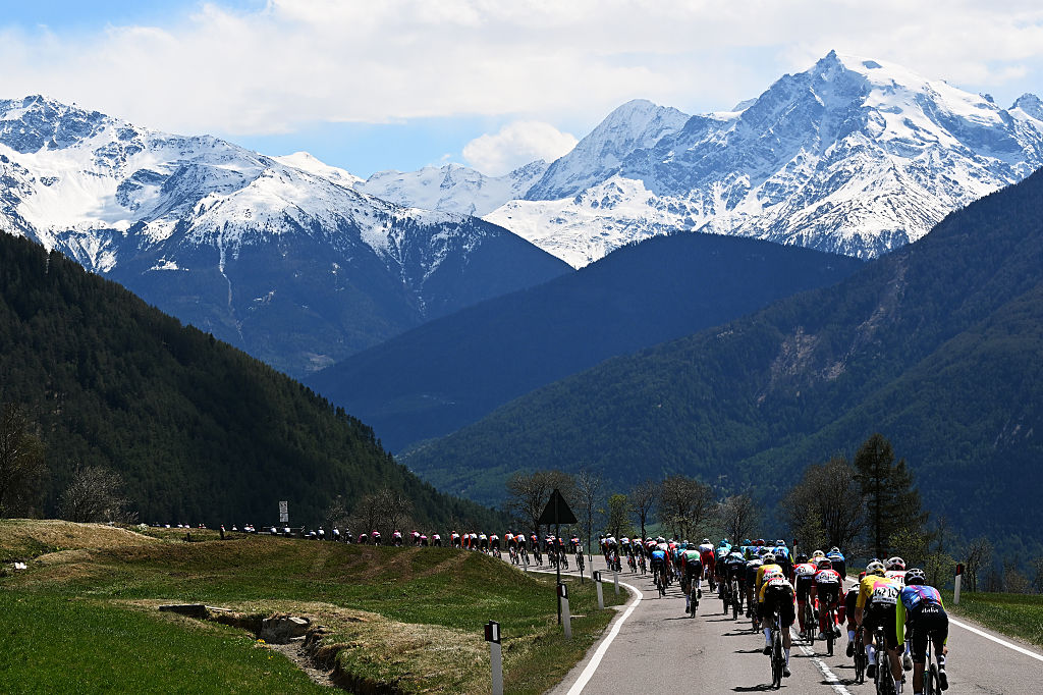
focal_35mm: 105
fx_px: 3041
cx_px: 522
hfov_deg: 19.5
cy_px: 348
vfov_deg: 13.0
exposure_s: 1/1250
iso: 250
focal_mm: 70
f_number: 8
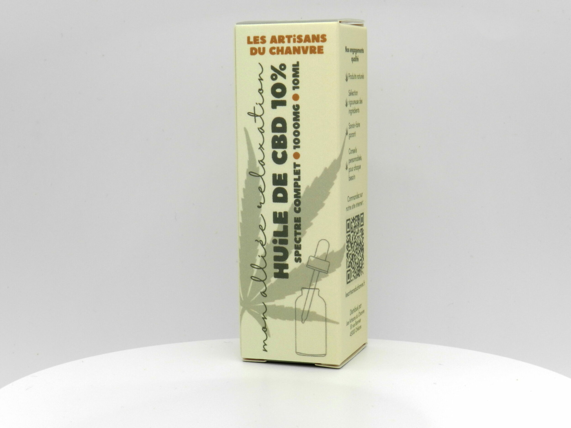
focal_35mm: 68
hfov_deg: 28.6
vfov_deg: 21.6
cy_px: 214
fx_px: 1122
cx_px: 286
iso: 160
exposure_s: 1/15
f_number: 8
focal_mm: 12.1
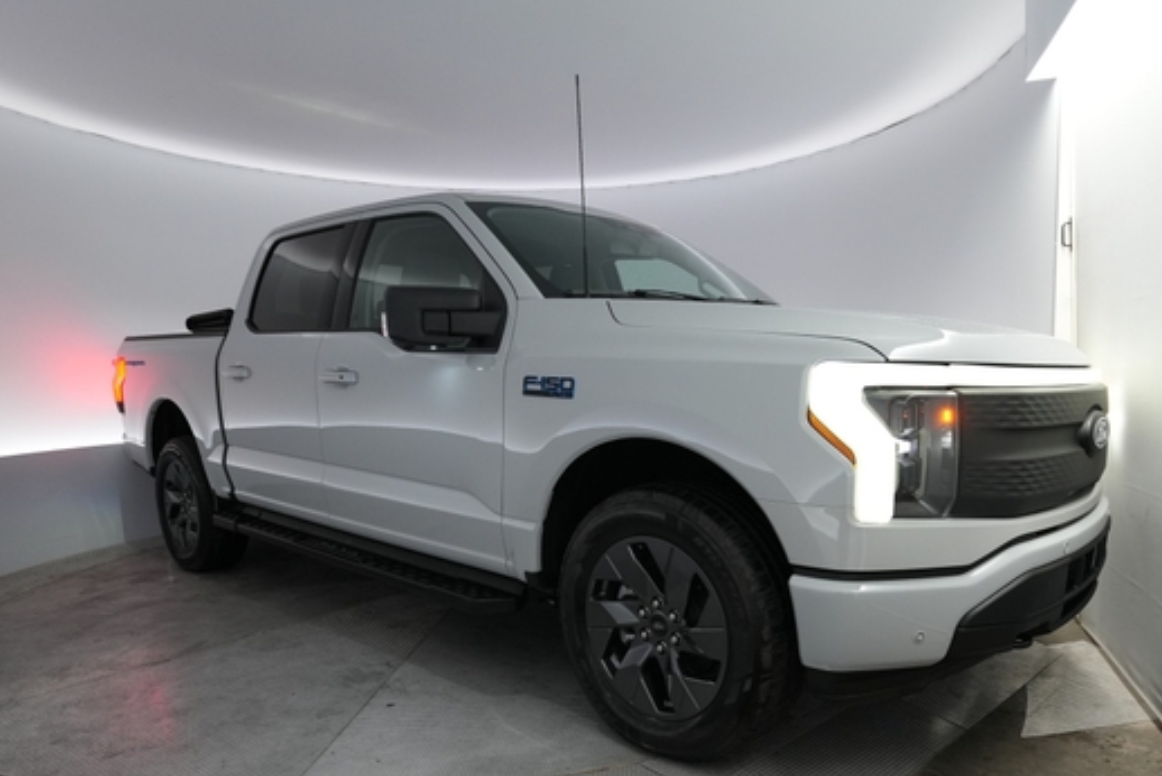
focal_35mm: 21
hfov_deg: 81.0
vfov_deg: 59.4
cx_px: 633
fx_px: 678
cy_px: 436
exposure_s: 1/160
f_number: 4
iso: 1600
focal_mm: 17
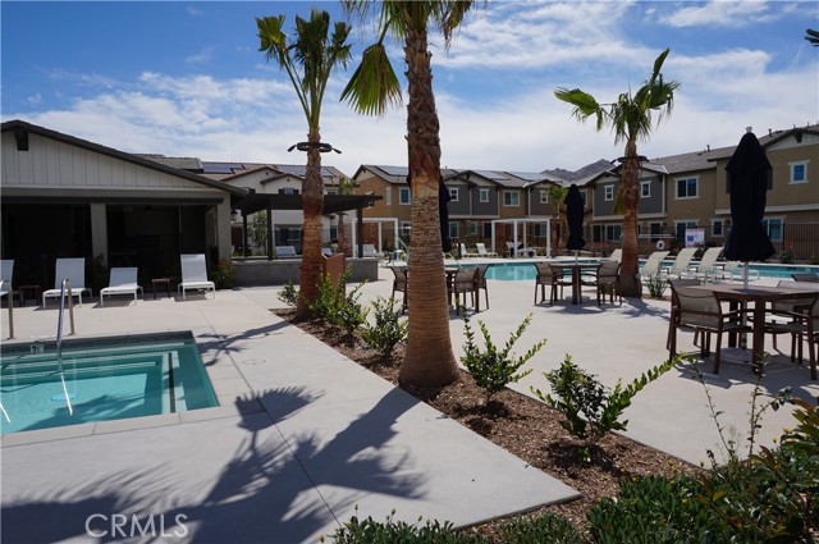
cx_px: 410
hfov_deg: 73.8
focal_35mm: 24
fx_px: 545
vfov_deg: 53.0
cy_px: 272
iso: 100
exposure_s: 1/200
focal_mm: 16
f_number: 14
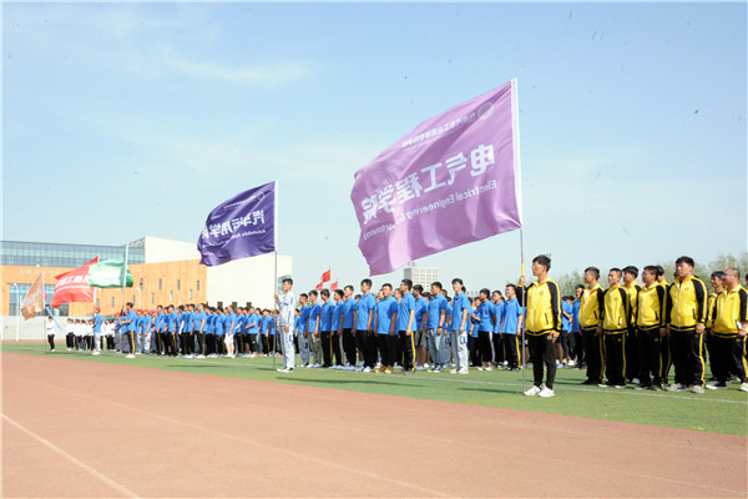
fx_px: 706
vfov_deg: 38.9
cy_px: 250
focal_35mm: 34
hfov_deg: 55.8
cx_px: 374
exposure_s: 1/200
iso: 1600
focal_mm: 34
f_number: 25
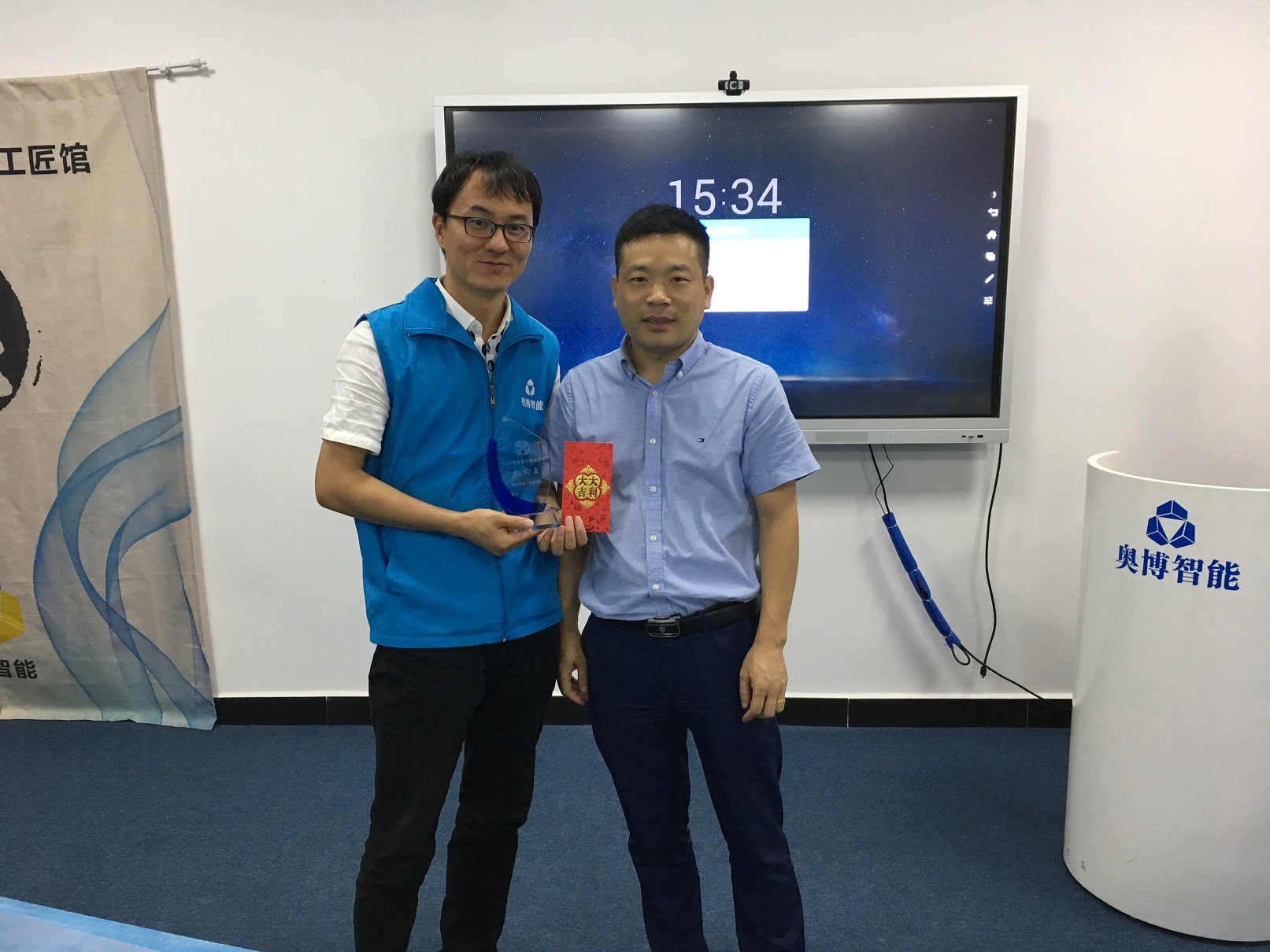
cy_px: 476
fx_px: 1064
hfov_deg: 61.7
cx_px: 635
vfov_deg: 48.2
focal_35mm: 29
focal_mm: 4.15
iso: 125
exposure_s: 1/33
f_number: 2.2
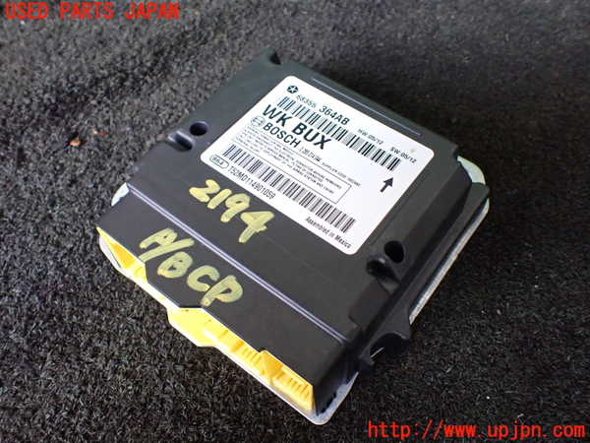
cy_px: 222
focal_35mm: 30
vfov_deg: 46.8
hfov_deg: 60.0
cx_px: 295
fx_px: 511
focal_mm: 5.4
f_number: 2.3
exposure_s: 1/50
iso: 800
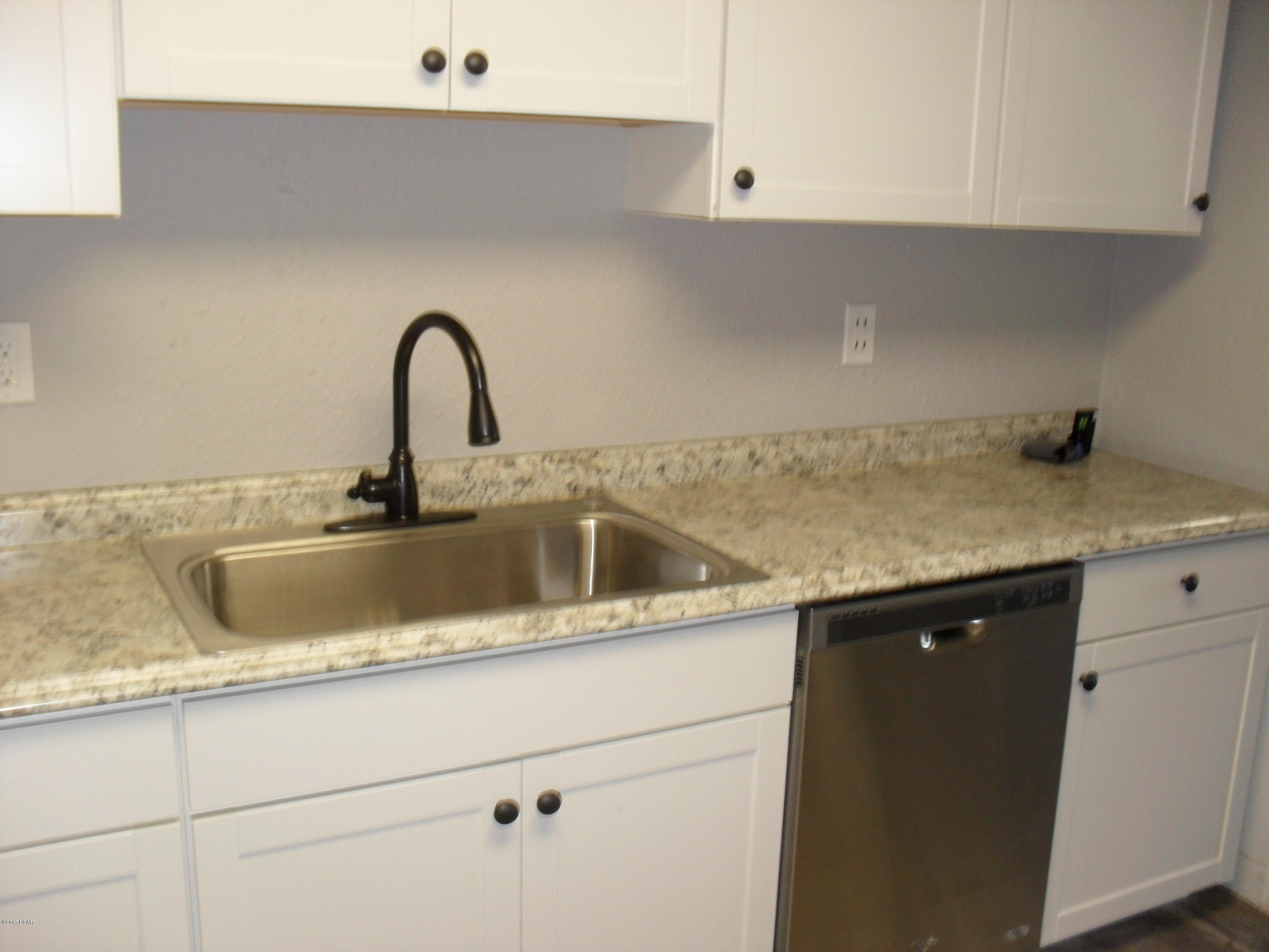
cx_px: 634
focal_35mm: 35
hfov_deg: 52.6
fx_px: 1283
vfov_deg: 40.7
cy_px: 476
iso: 160
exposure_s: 1/45
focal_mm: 6.3
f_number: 3.2
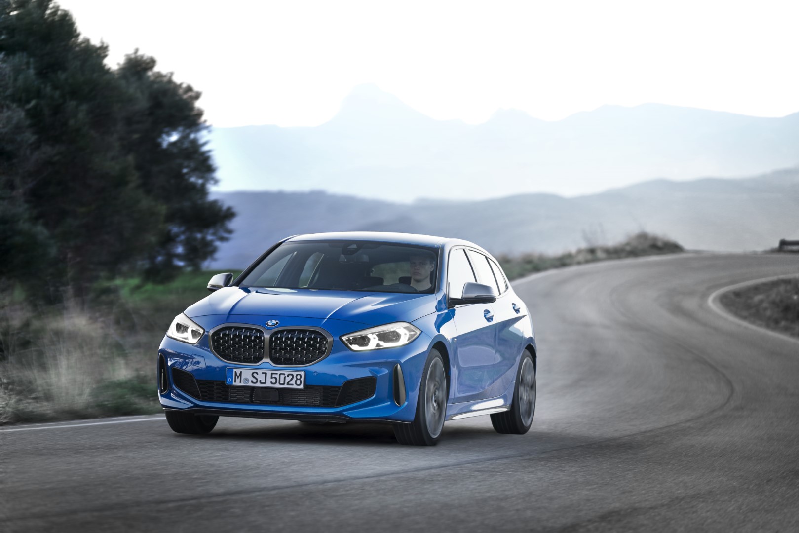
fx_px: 2686
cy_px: 266
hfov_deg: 16.9
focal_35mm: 121
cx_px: 400
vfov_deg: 11.3
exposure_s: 1/25
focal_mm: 121
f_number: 3.2
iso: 400
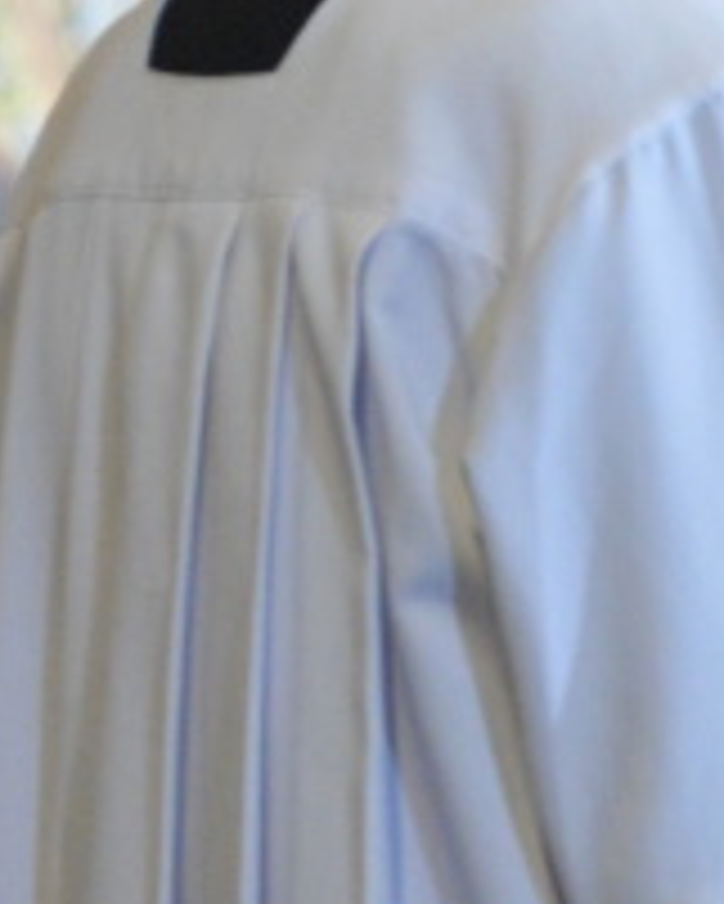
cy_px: 418
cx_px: 2019
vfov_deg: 2.9
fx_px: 18093
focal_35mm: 676
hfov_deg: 2.3
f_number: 6.3
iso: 6400
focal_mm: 145
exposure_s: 1/160
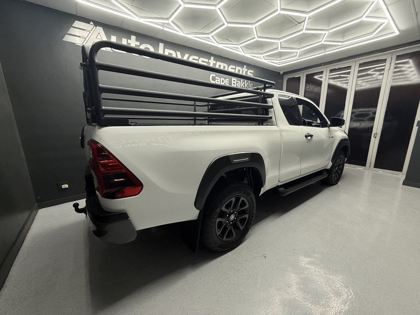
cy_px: 158
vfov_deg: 85.7
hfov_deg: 102.1
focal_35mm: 14
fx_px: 170
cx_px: 210
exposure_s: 1/100
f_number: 2.2
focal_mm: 2.22
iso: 125
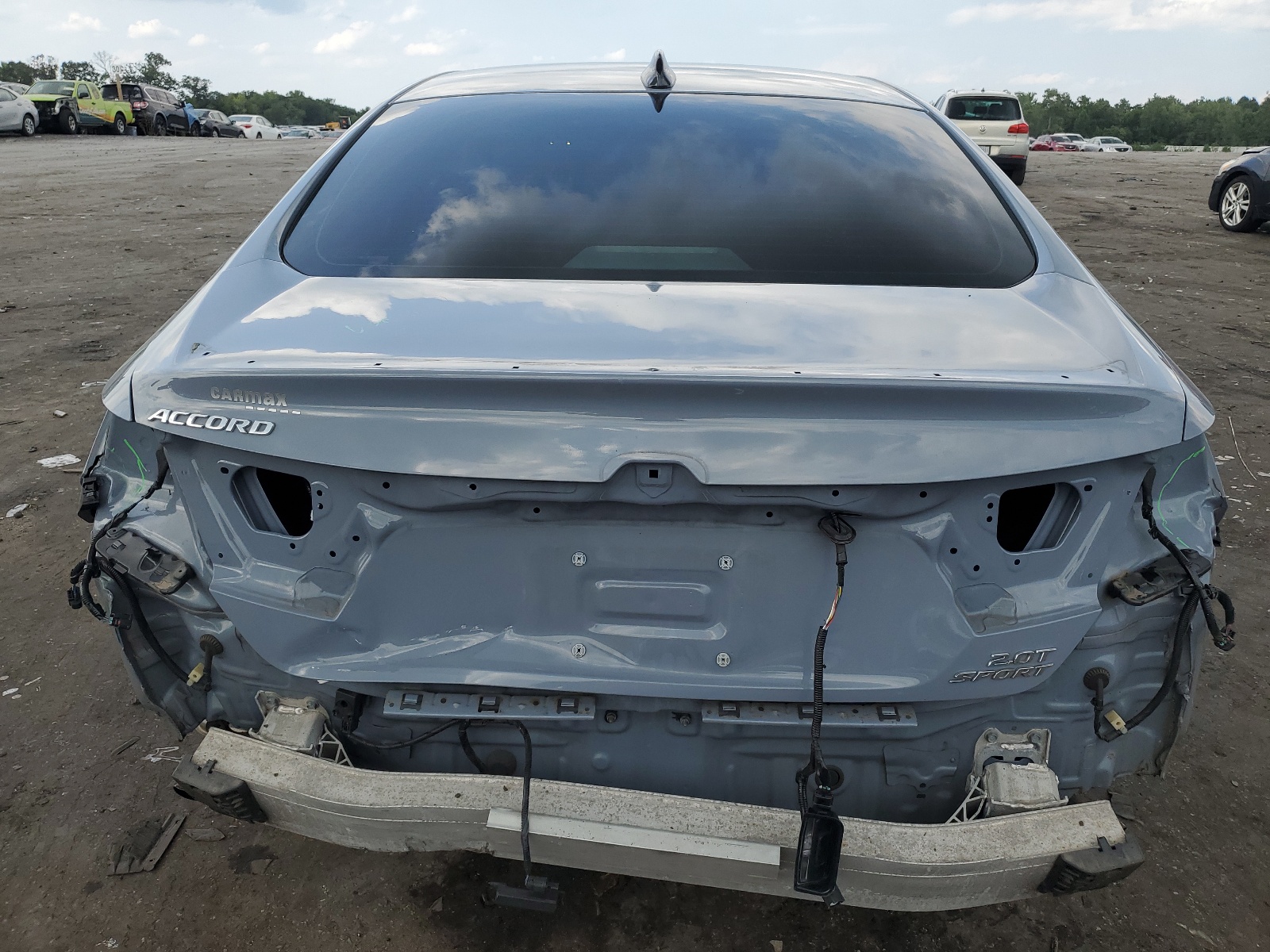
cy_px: 476
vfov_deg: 53.1
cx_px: 635
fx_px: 954
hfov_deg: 67.3
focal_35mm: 26
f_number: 1.5
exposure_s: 1/1667
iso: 50
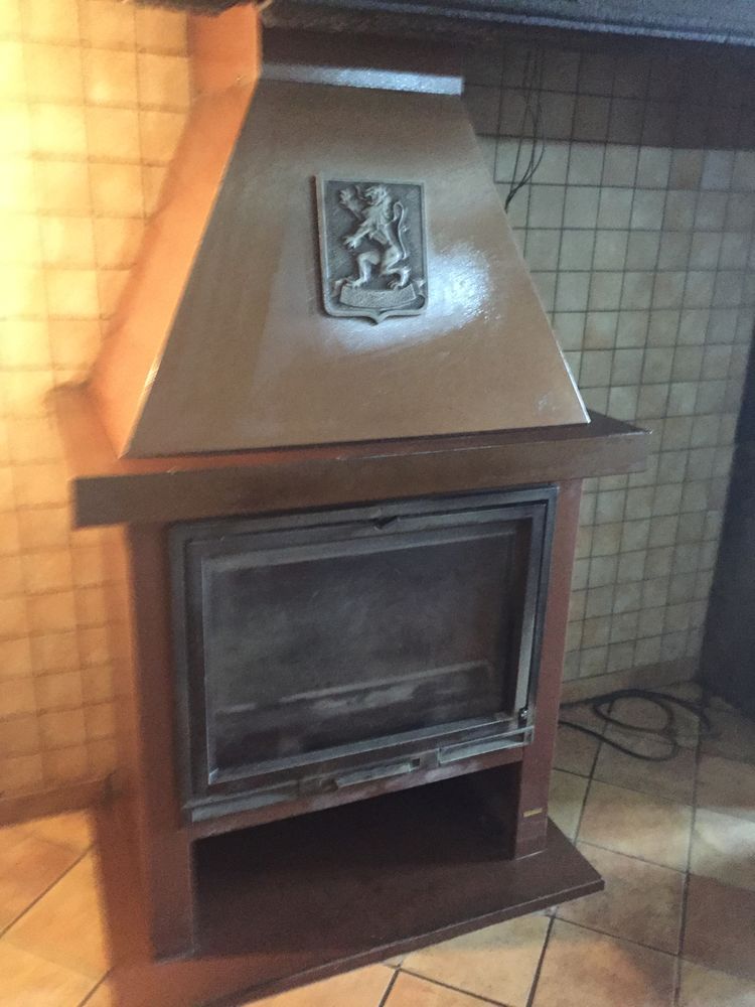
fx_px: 843
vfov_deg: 61.7
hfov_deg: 48.2
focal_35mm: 29
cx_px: 378
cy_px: 504
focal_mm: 4.15
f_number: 2.2
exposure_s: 1/17
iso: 400
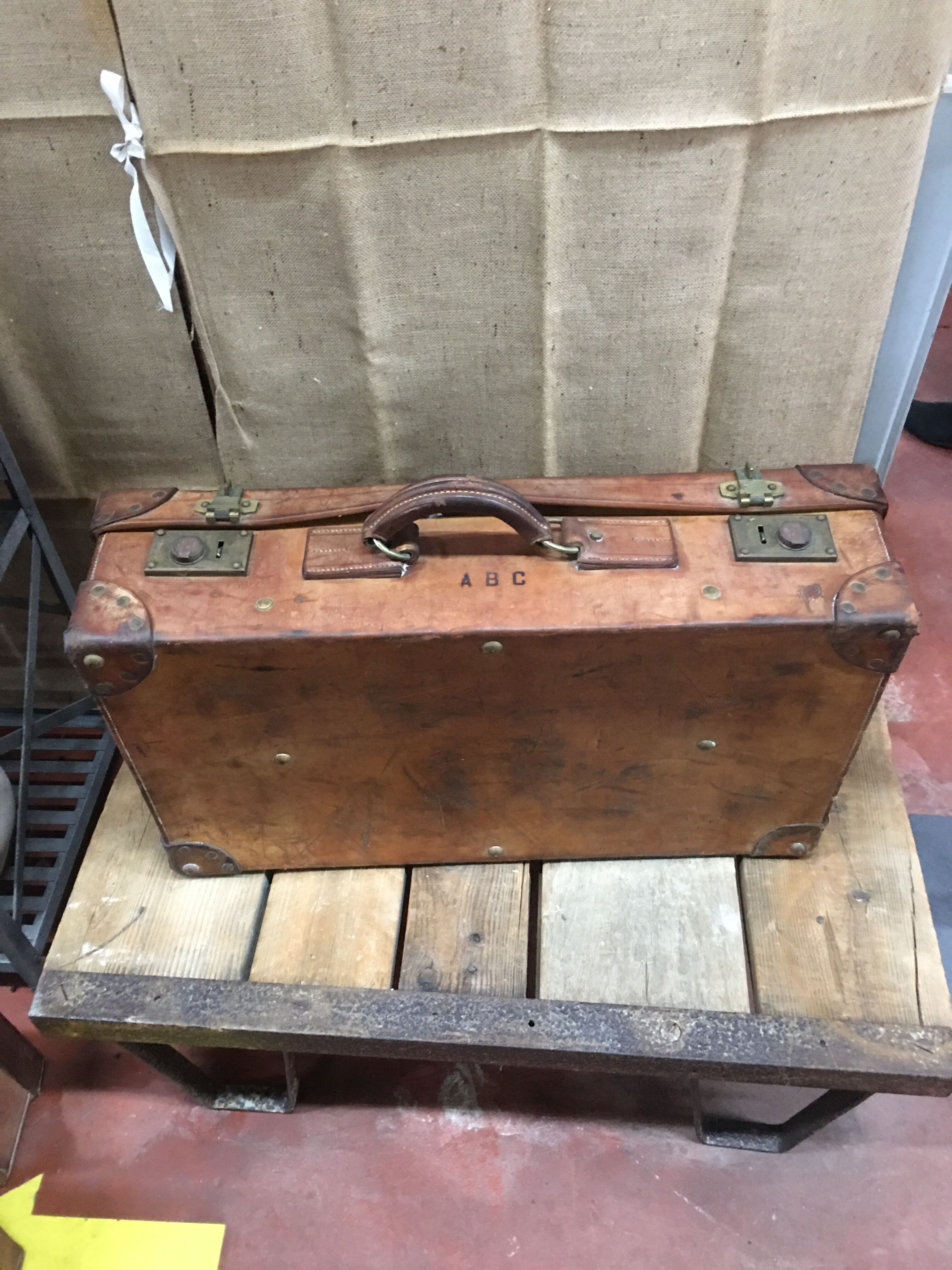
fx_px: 1063
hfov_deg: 48.2
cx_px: 476
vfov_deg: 61.7
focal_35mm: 29
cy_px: 635
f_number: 2.2
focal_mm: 4.15
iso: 160
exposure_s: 1/8
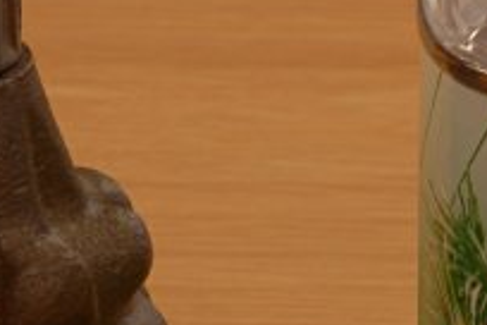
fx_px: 10835
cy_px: 326
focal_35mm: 801
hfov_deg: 2.6
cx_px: 365
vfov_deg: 1.7
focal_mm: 170
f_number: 16
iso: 100
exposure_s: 1.6
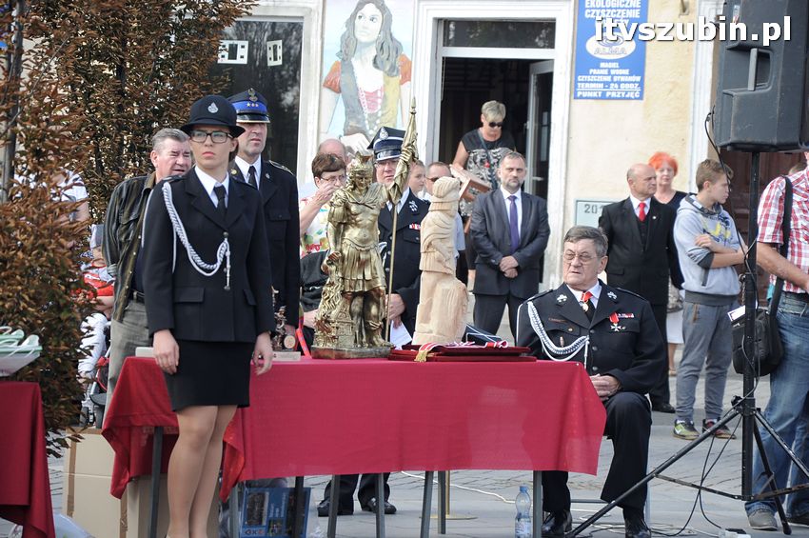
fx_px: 3536
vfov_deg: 8.7
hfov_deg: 13.1
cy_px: 269
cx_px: 404
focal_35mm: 158
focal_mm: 105
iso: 400
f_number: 5.6
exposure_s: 1/250
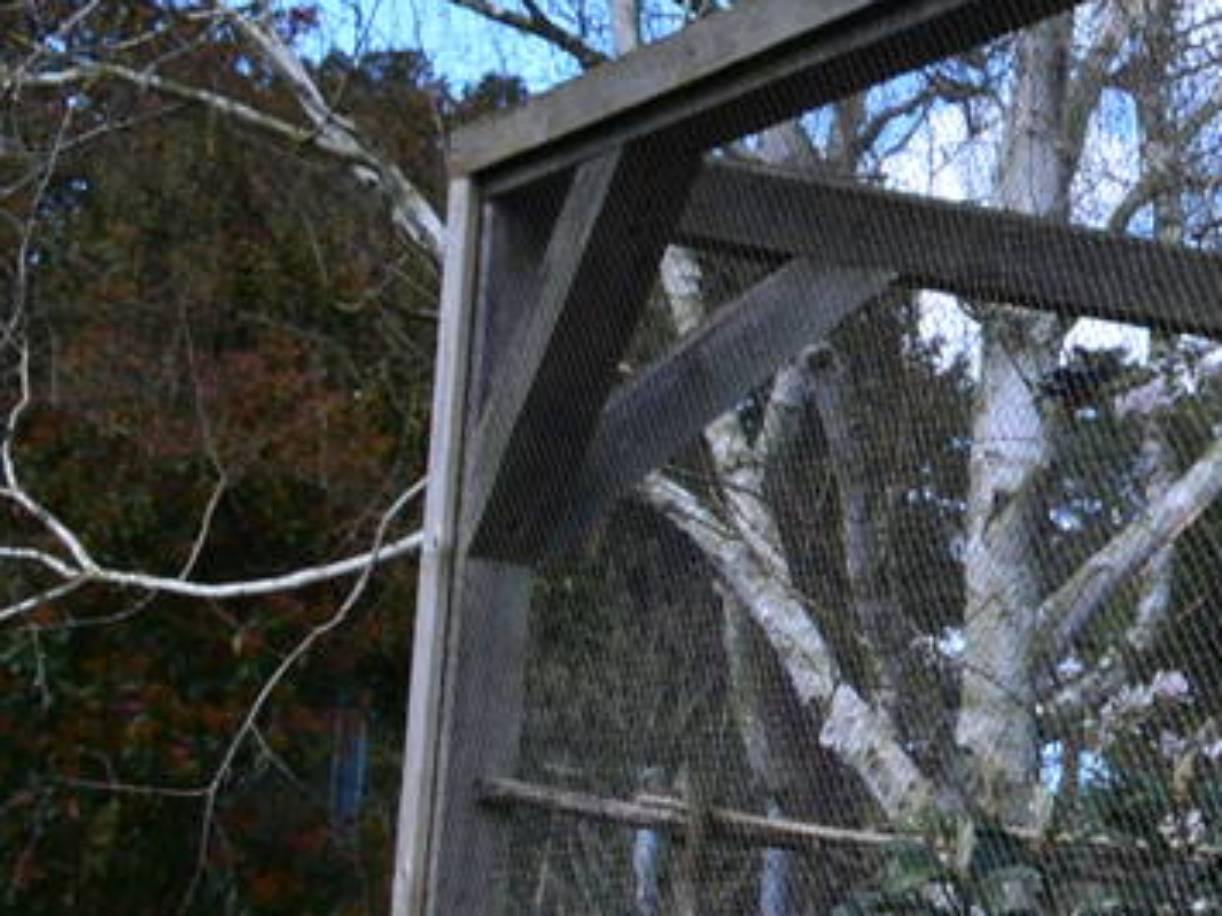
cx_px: 2365
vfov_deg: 12.6
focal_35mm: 117
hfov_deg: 14.3
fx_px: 4129
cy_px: 814
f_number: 10
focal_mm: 18
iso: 400
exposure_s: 1/200
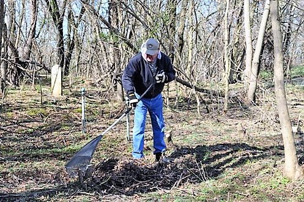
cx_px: 152
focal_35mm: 69
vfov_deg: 19.7
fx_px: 582
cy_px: 101
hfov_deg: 29.3
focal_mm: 46
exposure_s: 1/200
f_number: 10
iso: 400
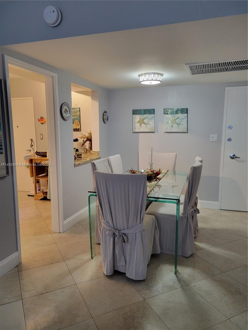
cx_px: 124
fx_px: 248
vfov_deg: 67.3
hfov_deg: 53.1
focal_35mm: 26
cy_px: 165
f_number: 1.8
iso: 200
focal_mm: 5.4
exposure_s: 1/40
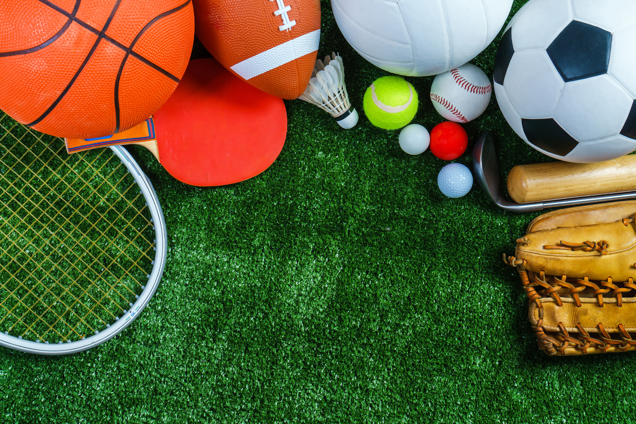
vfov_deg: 25.7
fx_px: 927
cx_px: 318
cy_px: 212
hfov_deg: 37.9
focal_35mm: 52
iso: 100
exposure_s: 1/160
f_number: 9
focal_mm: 35
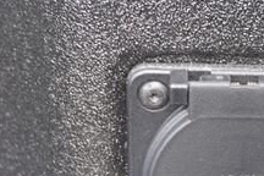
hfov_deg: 12.4
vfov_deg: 8.3
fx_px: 1206
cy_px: 180
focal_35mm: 164
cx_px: 211
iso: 320
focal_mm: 37
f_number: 5.6
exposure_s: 1/60
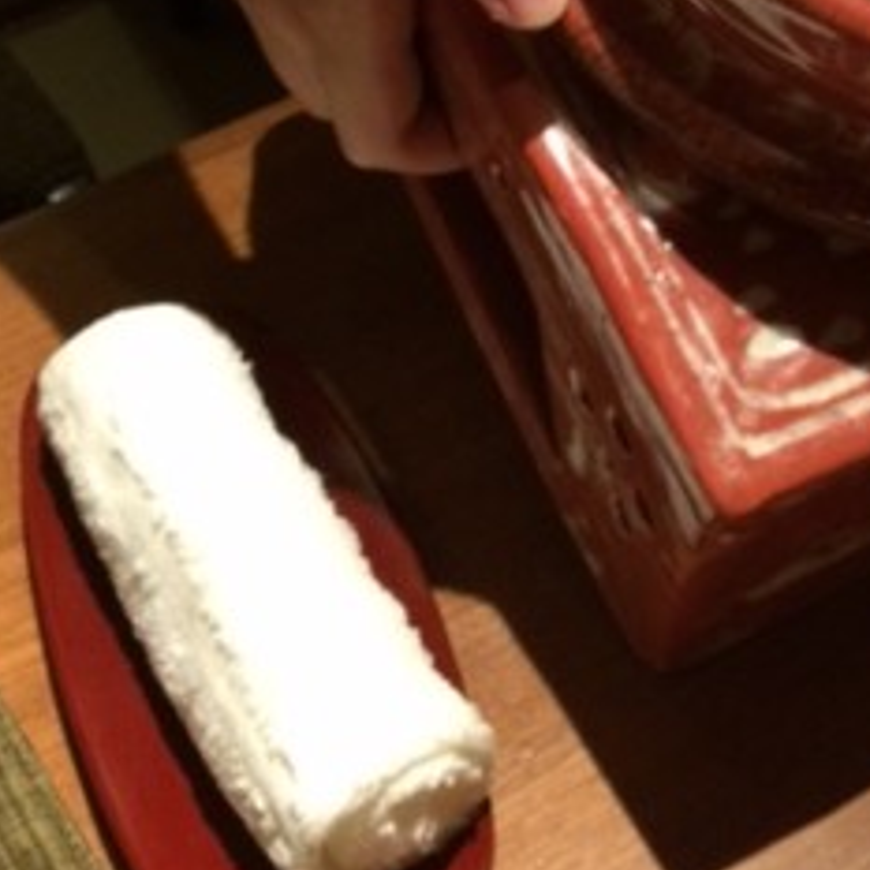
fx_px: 1877
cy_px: 175
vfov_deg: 25.7
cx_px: 691
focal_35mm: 66
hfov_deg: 25.7
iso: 320
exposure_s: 1/15
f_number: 2.2
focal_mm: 4.15
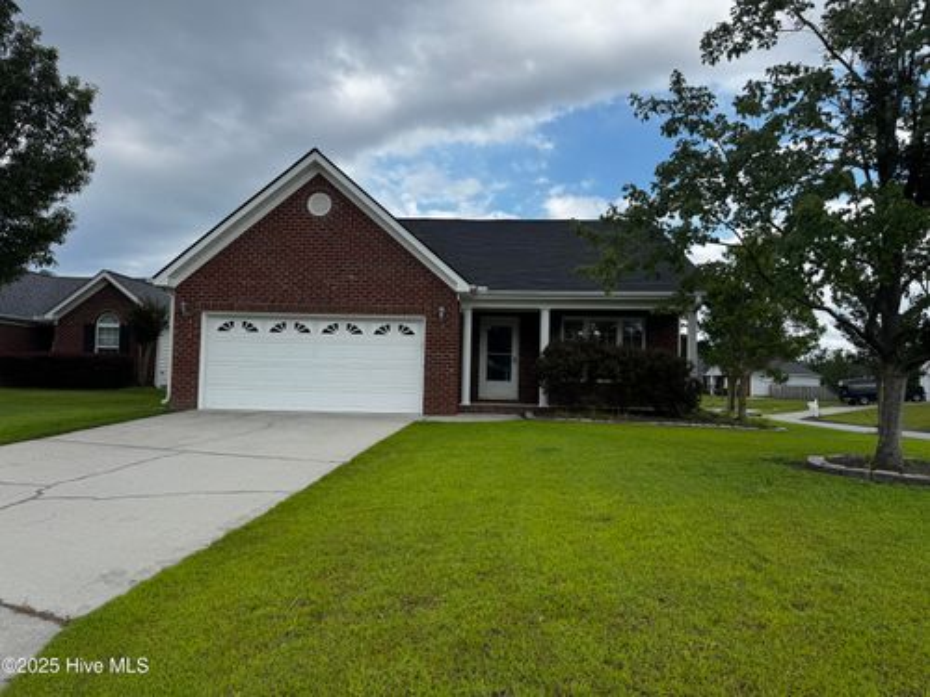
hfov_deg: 71.6
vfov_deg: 56.8
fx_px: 645
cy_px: 348
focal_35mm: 24
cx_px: 465
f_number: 1.78
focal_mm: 6.76
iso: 80
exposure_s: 1/2959
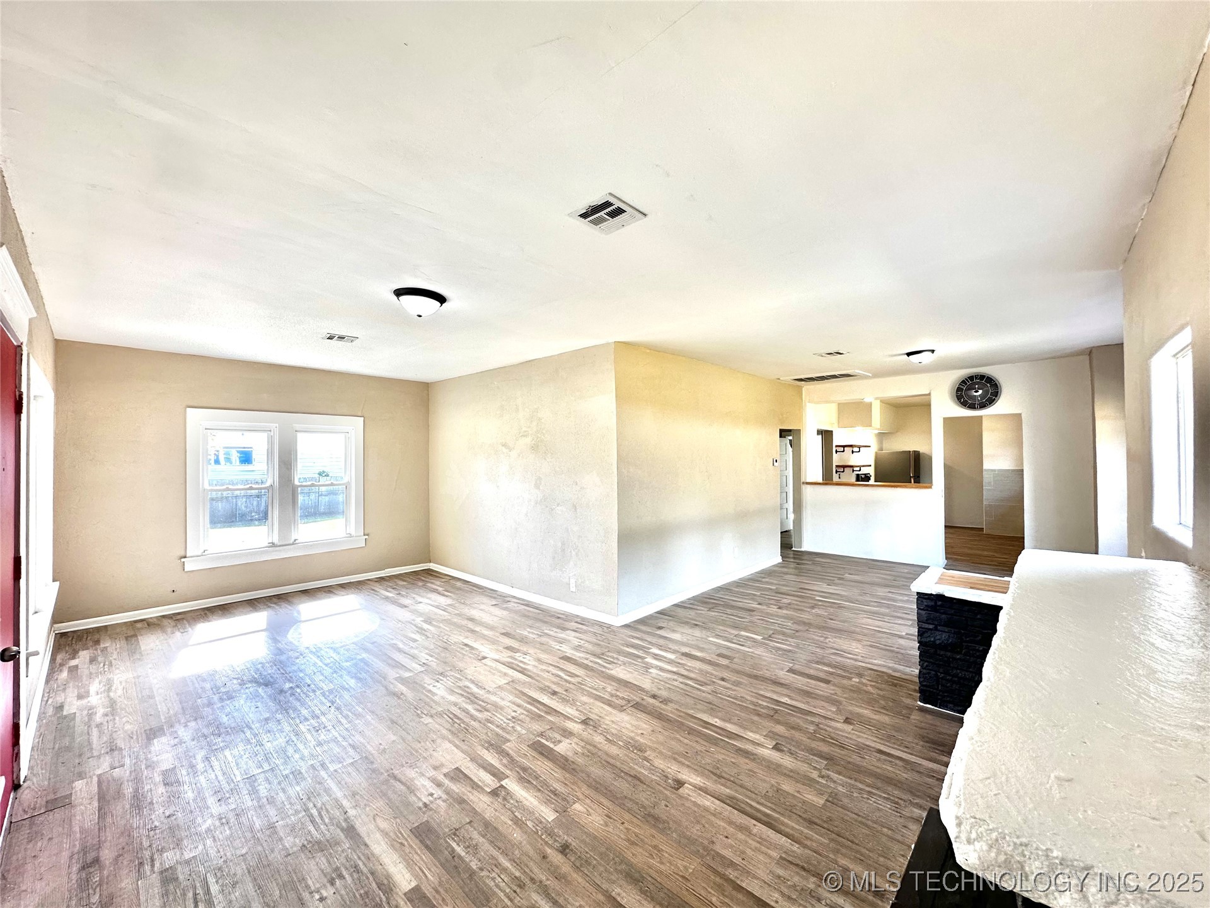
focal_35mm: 14
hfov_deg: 102.1
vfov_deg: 85.7
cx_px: 605
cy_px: 454
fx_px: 489
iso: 80
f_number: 2.2
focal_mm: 2.22
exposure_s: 1/99
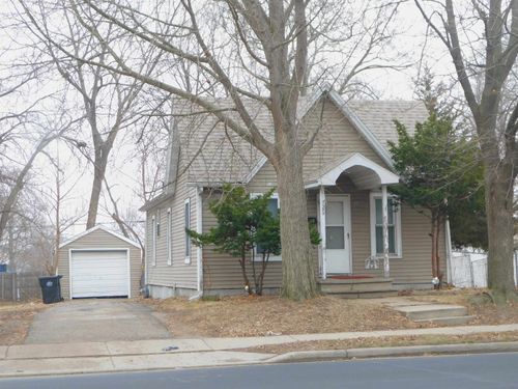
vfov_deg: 24.8
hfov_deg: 32.7
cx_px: 259
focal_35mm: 59
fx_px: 883
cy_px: 194
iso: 125
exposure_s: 1/80
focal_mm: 10.4
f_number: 4
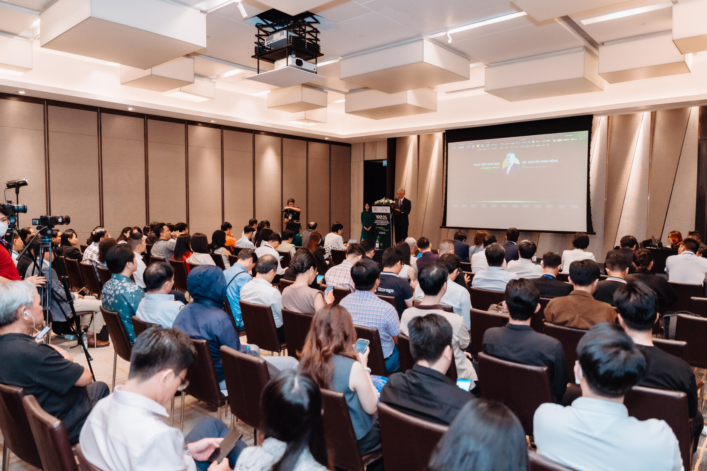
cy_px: 230
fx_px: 491
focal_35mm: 25
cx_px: 363
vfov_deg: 51.3
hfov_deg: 71.5
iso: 4000
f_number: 2.8
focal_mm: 24
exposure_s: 1/160
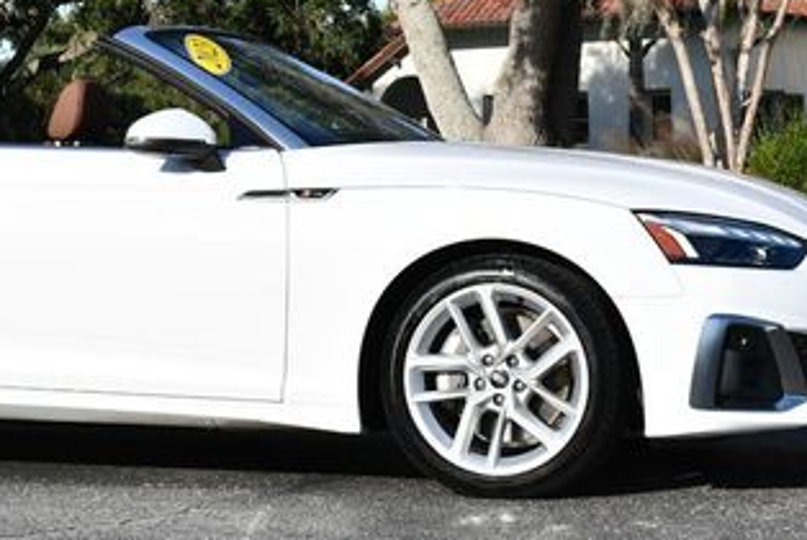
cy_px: 18
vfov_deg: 12.4
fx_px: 2468
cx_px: 177
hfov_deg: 18.4
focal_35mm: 110
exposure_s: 1/250
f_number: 8
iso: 100
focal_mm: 27
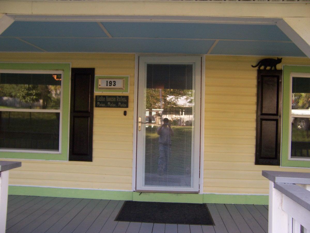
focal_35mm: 33
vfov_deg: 42.9
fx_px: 296
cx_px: 155
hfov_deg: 55.4
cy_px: 116
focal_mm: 5.5
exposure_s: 1/125
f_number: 3.4
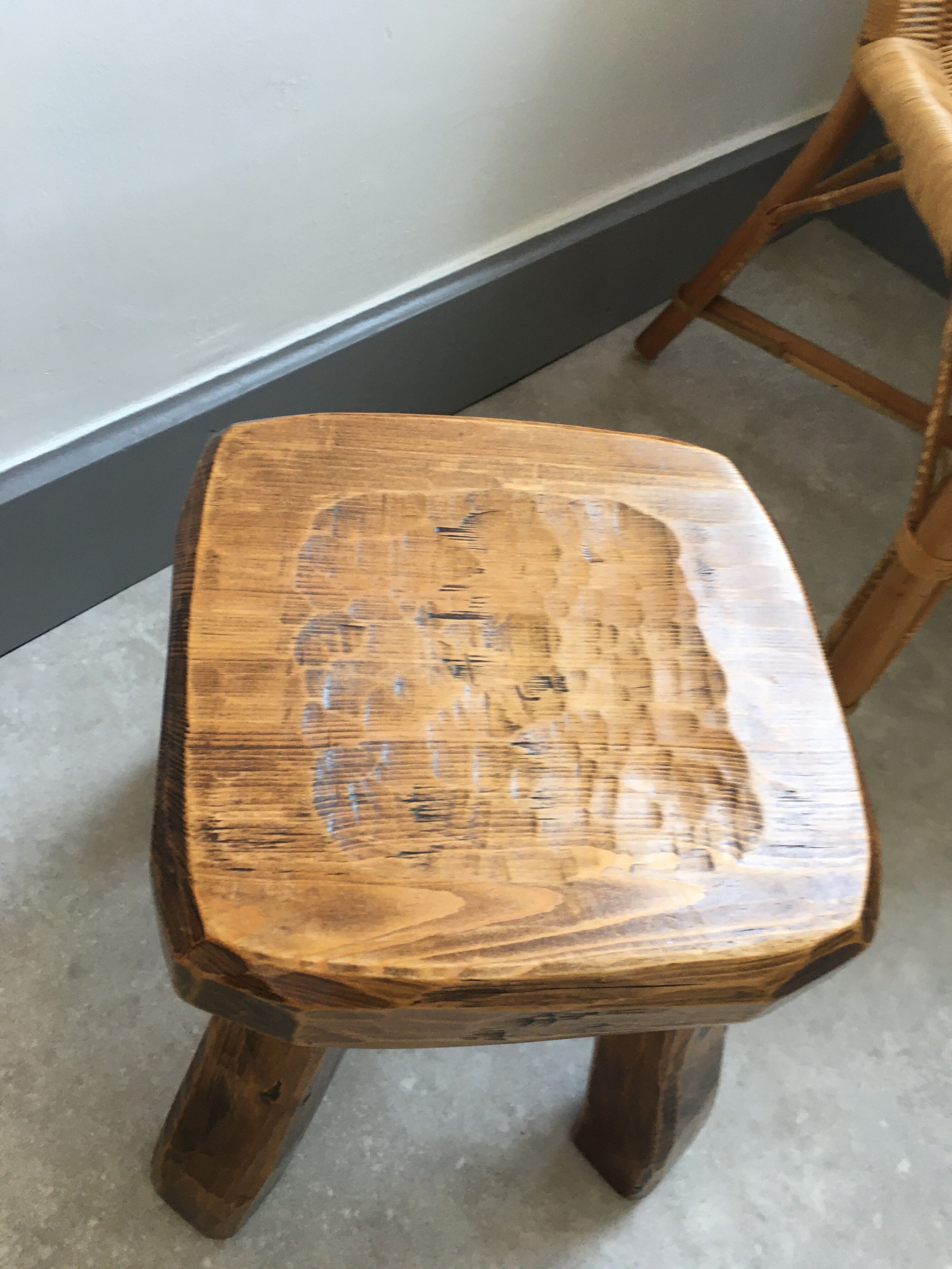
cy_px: 634
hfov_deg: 48.2
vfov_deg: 61.7
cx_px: 476
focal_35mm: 29
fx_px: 1063
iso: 80
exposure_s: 1/33
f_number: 2.2
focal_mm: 4.15
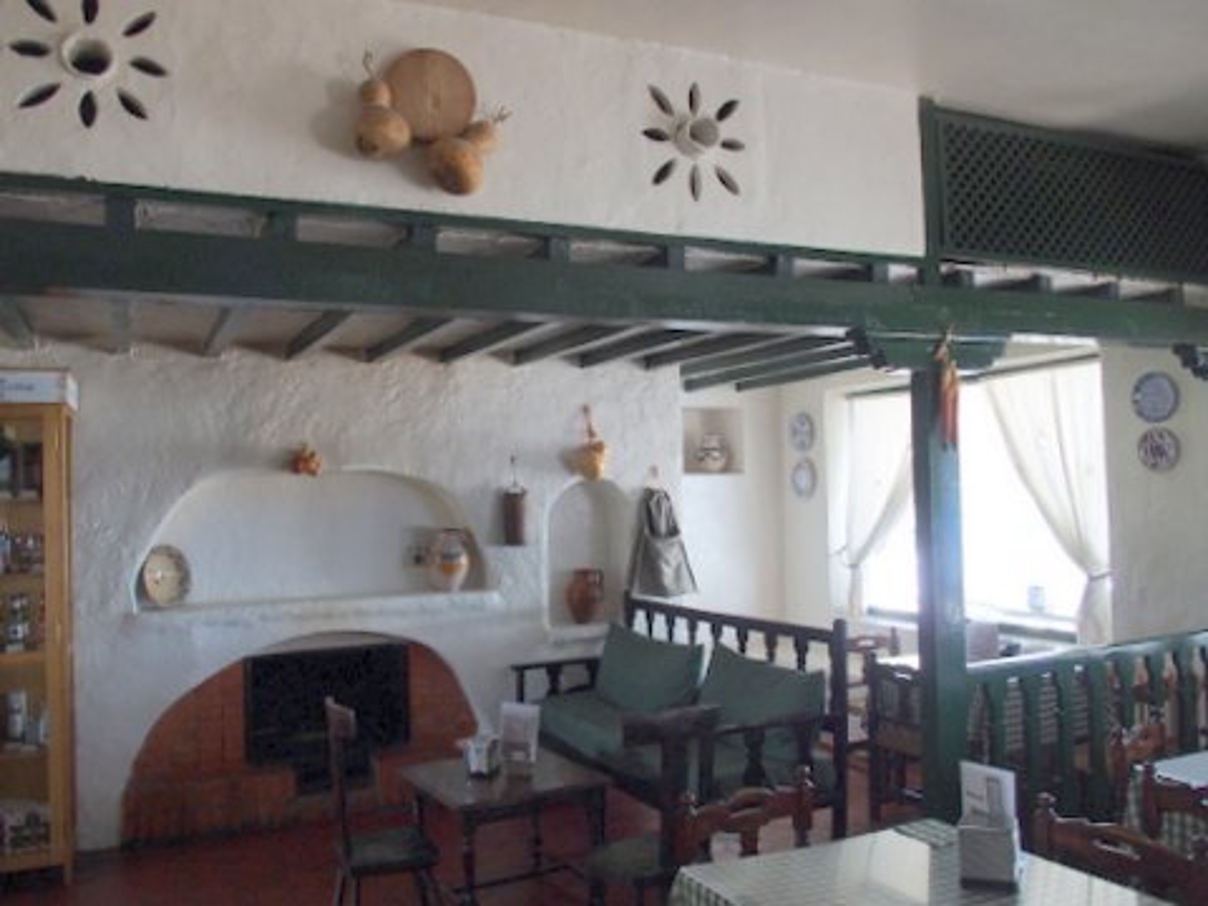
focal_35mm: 28
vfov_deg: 49.7
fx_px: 977
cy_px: 453
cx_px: 604
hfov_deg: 63.4
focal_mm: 6
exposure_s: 1/40
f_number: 2.8
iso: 200
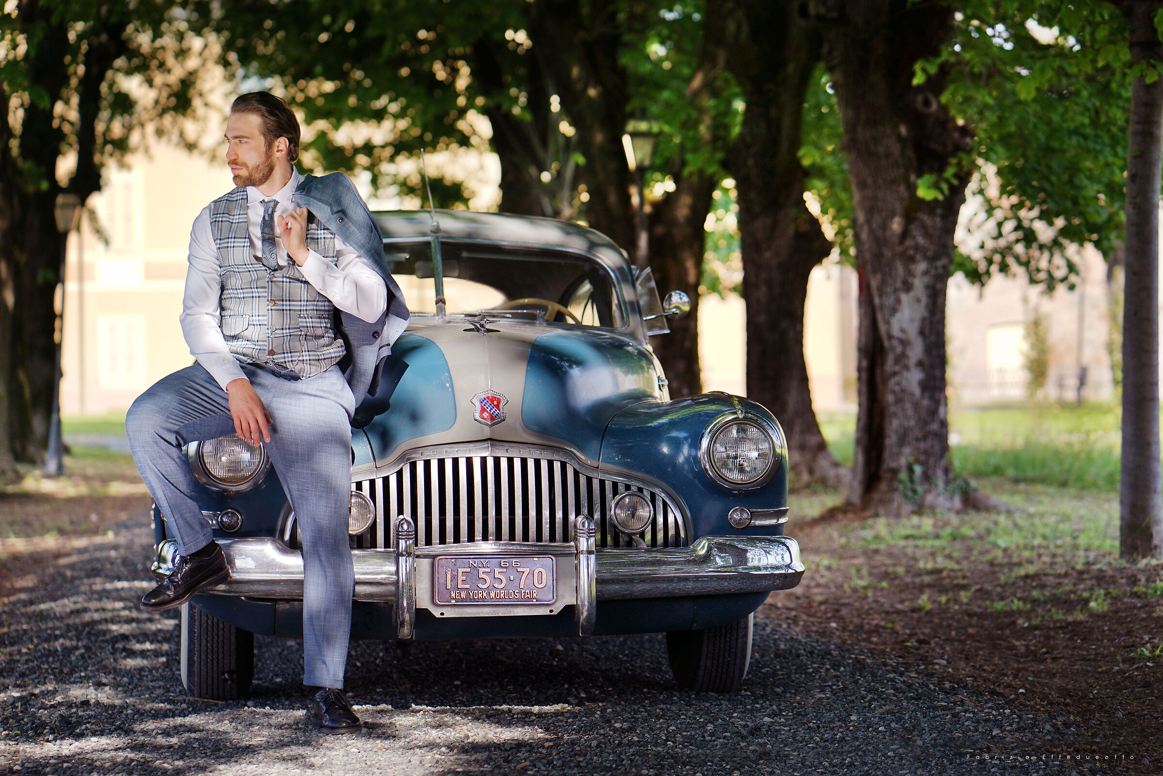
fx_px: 2746
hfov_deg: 23.9
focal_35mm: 85
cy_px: 388
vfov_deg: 16.1
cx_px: 582
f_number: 2.5
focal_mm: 85
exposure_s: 1/1600
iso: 80
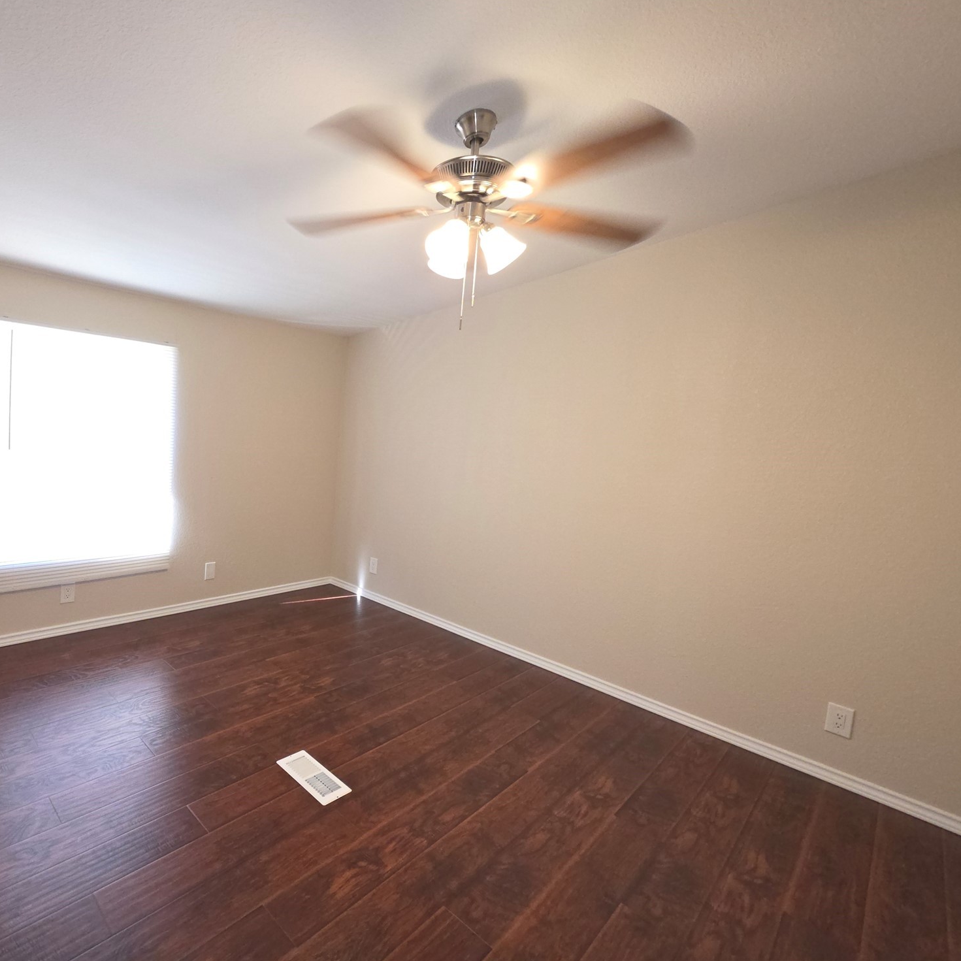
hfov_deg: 85.1
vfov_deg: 87.4
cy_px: 461
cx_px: 341
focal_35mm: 16
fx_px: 503
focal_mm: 2.2
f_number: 1.9
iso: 200
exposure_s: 1/60
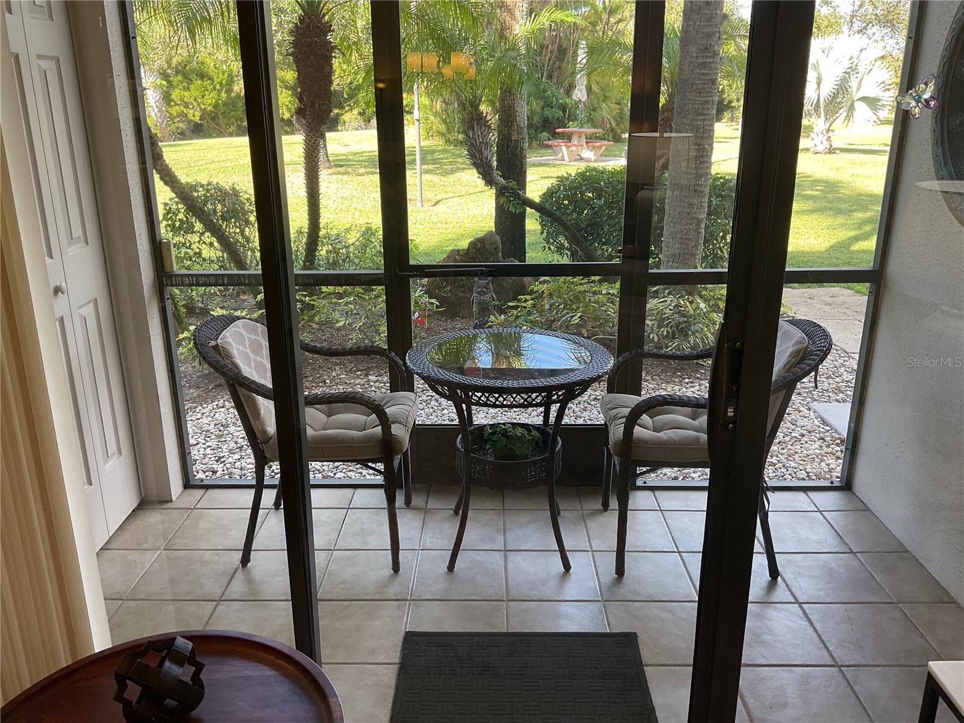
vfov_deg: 48.2
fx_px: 808
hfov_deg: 61.7
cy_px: 362
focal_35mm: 29
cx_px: 482
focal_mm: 3
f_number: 1.8
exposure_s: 1/60
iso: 40
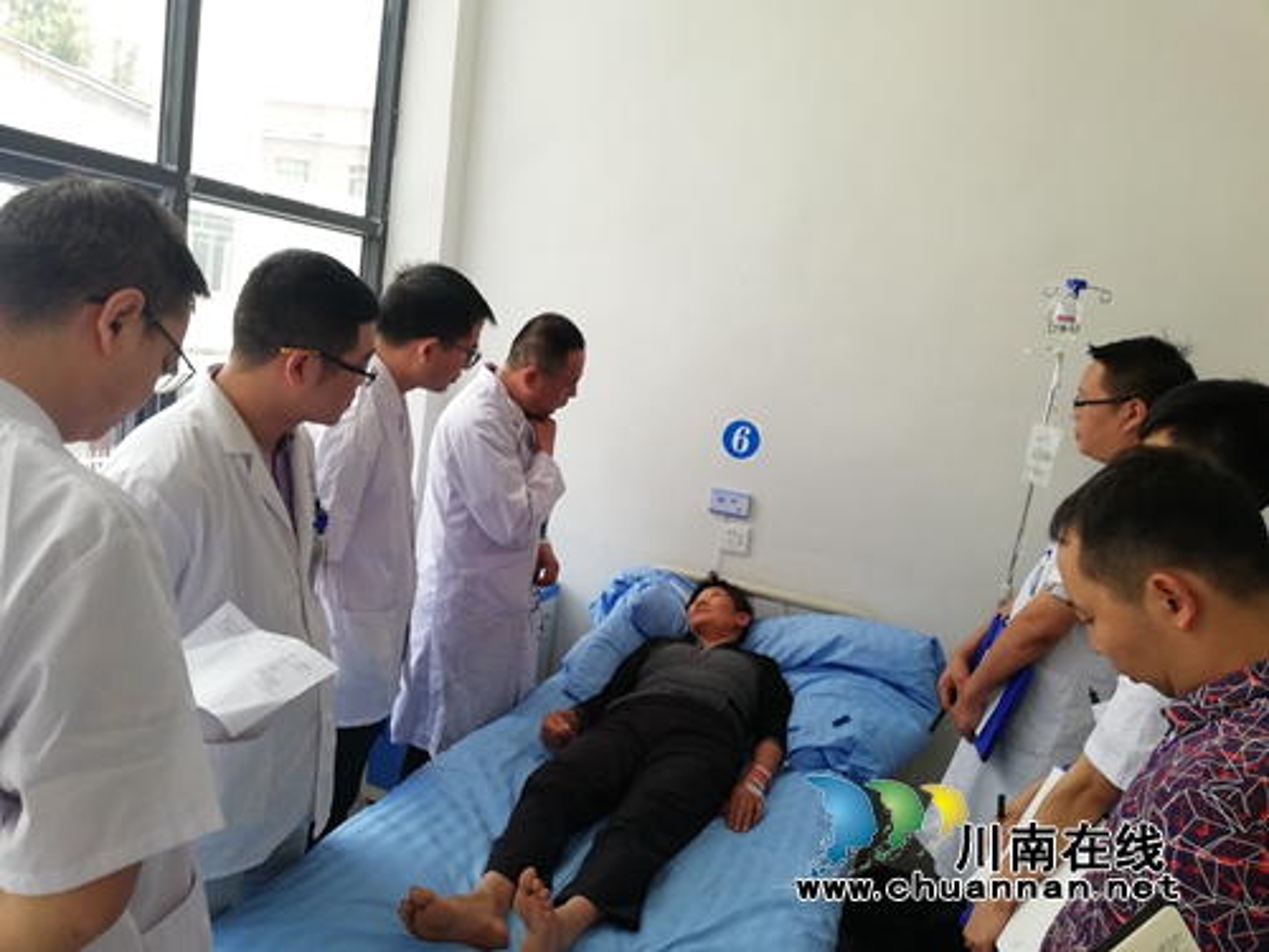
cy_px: 476
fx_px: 990
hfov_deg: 65.3
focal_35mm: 27
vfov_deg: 51.4
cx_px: 634
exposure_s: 1/60
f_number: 2.2
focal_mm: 3.81
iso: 100
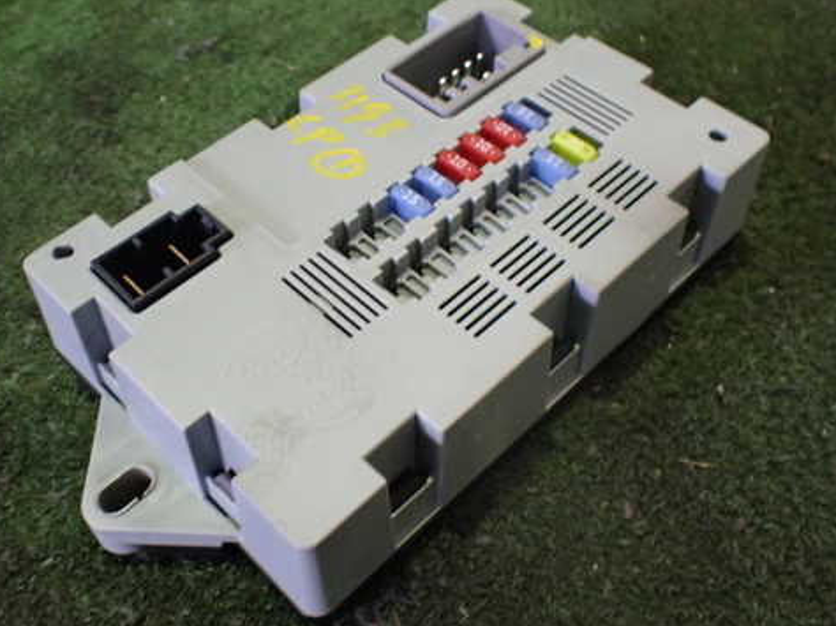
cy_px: 309
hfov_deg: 48.9
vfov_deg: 37.7
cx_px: 365
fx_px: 917
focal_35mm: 38
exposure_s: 1/80
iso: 800
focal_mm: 5.4
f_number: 2.3
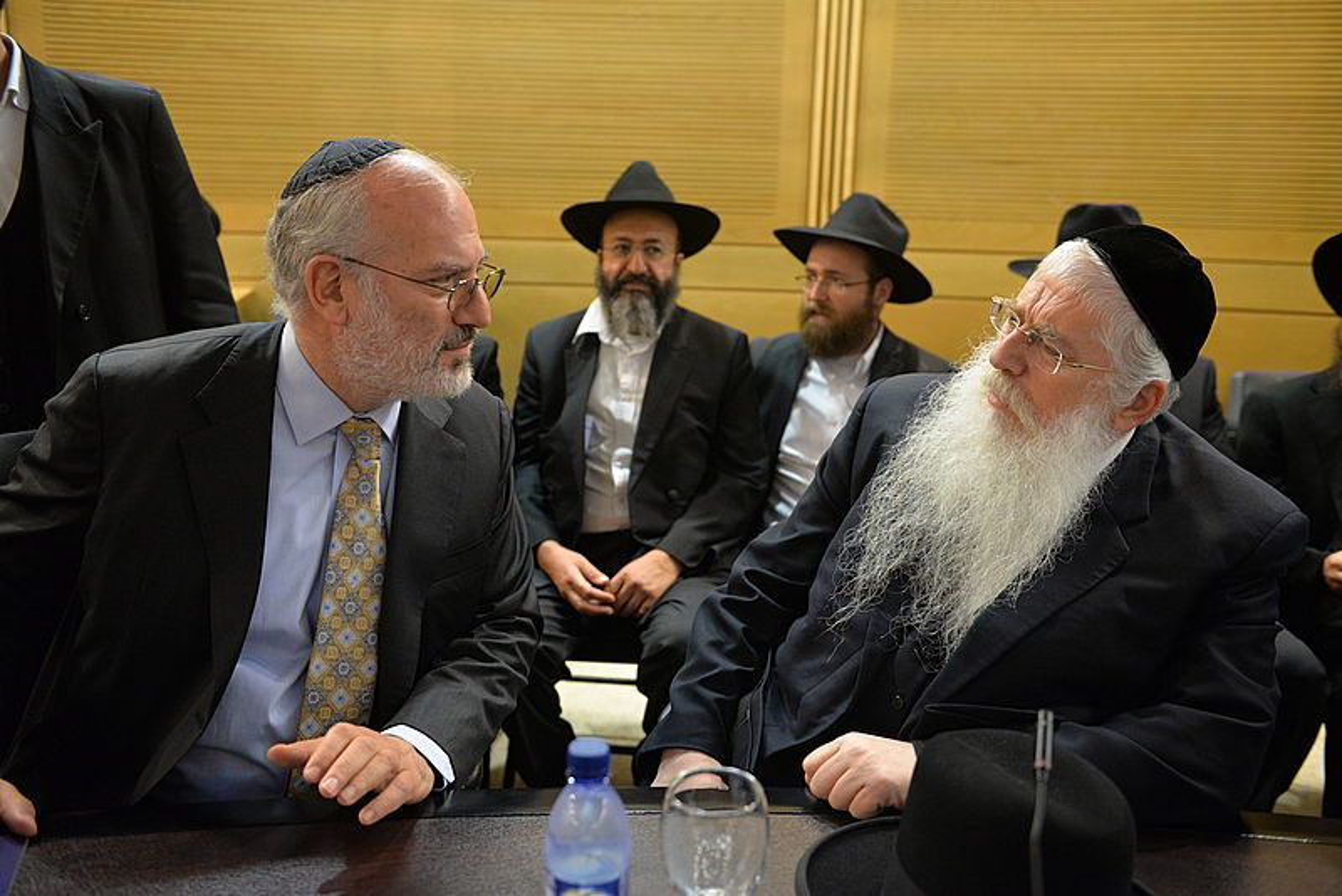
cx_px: 671
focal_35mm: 32
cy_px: 448
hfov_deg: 58.7
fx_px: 1193
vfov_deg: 41.1
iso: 3200
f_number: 2.8
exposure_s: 1/100
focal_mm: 32
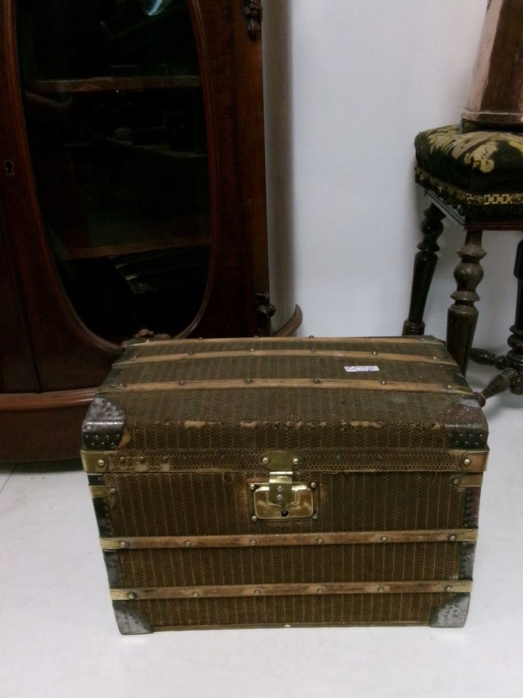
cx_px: 266
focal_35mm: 29
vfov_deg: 61.7
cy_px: 337
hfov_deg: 48.2
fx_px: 584
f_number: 3.9
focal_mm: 5.1
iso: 800
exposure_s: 1/60
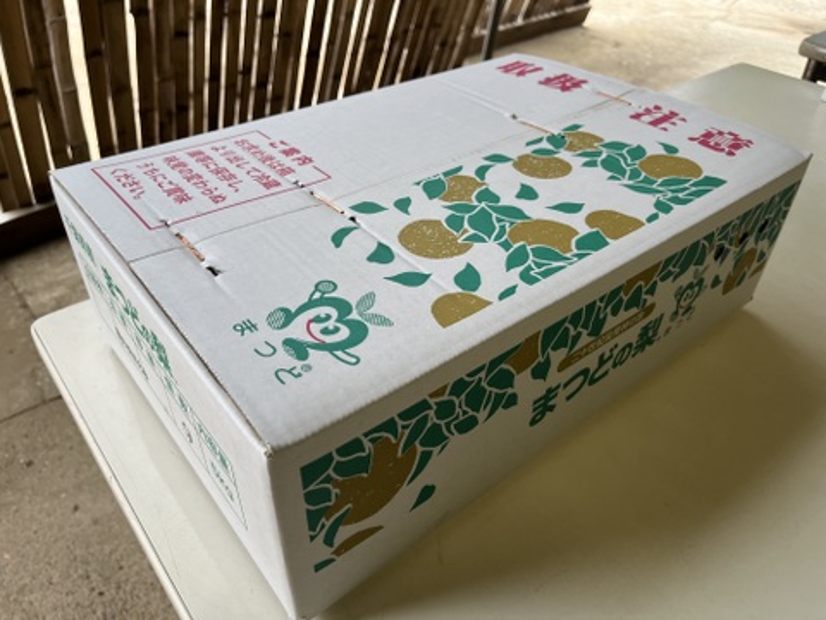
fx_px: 620
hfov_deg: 67.3
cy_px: 310
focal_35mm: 26
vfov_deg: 53.1
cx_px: 413
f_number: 1.6
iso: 40
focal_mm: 5.1
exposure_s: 1/122
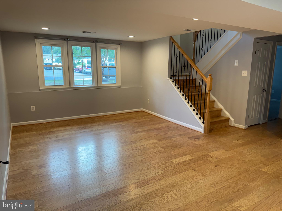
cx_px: 141
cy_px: 106
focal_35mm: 24
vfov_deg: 56.8
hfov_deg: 71.6
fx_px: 196
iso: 125
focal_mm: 6.76
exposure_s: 1/120
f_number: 1.78
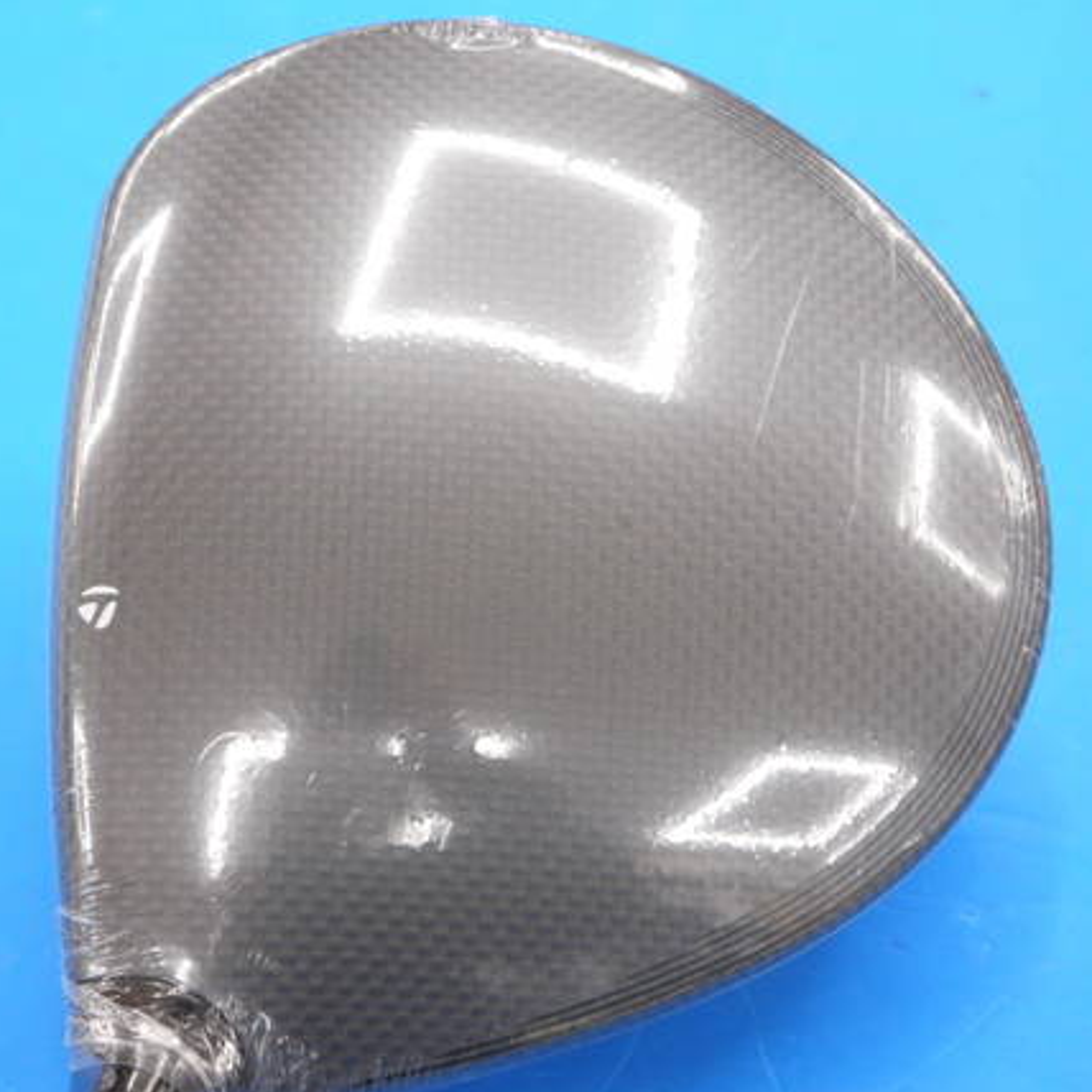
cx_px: 510
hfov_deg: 15.7
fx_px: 3962
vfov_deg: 15.7
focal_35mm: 111
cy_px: 546
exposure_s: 1/80
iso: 800
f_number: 5.6
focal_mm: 42
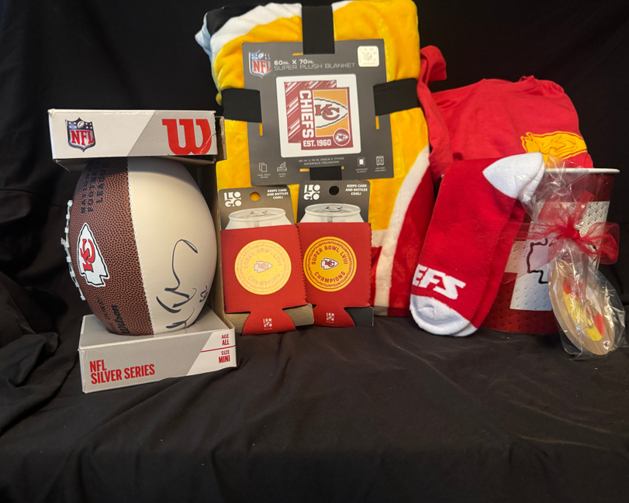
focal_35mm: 26
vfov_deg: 54.9
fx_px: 484
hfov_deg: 66.0
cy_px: 252
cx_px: 309
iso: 800
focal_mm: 6.76
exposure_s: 1/40
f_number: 1.78
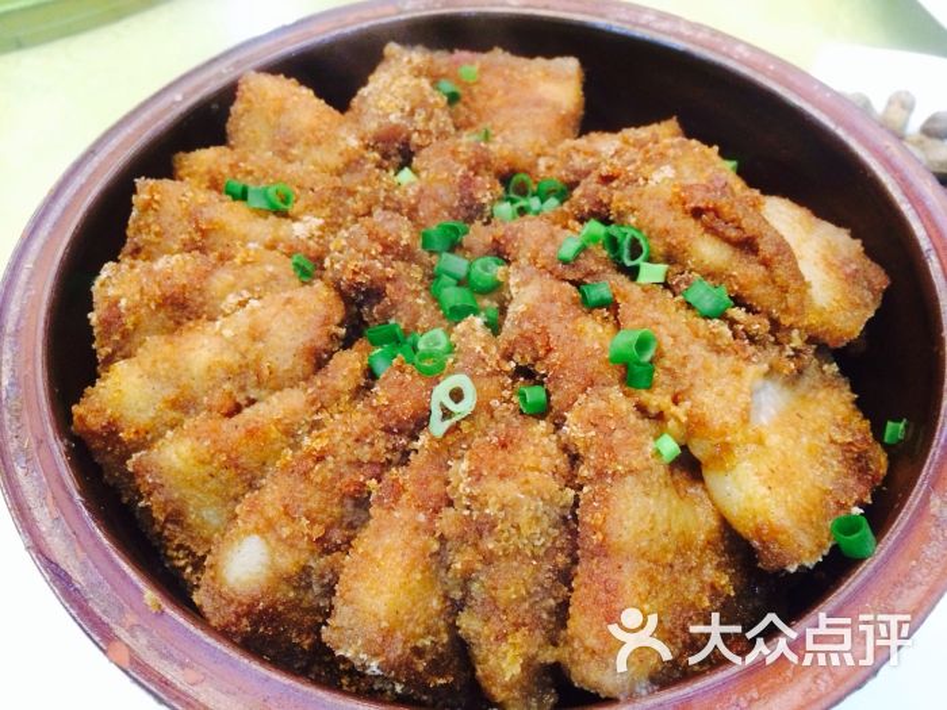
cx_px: 474
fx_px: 821
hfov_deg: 60.0
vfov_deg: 46.8
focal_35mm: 30
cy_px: 355
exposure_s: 1/20
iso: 320
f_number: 2.2
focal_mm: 4.12
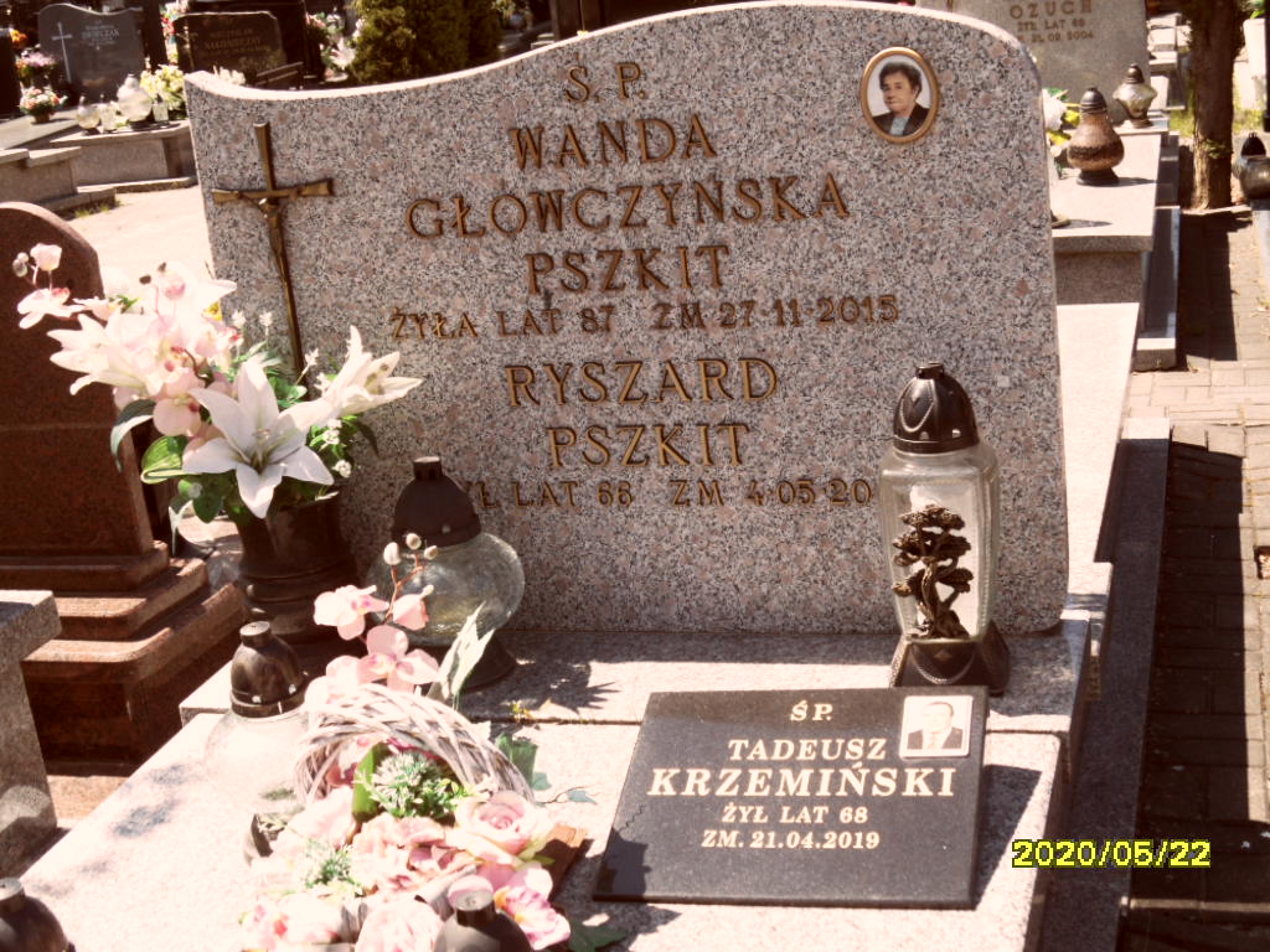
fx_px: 1834
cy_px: 476
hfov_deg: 38.2
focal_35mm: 50
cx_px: 635
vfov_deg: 29.1
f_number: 3.8
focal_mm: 8.2
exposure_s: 1/350
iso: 80
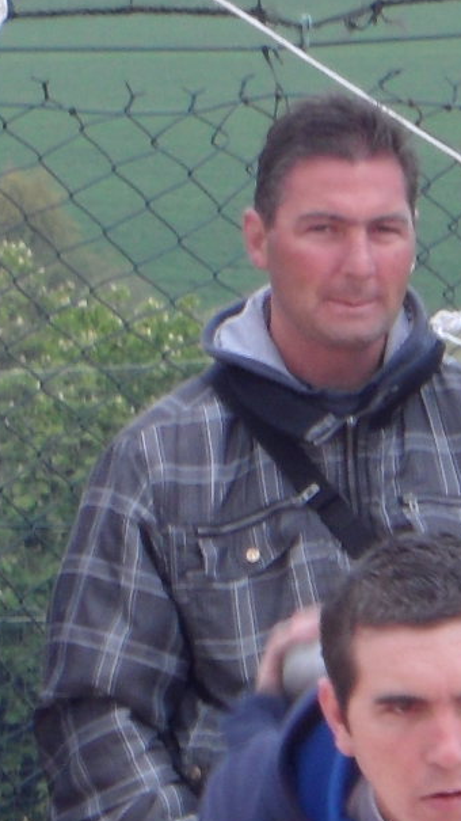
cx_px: 849
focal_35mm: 968
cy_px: 1035
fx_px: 21051
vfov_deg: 2.2
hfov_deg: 1.3
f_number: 4.6
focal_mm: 34.8
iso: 80
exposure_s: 1/180
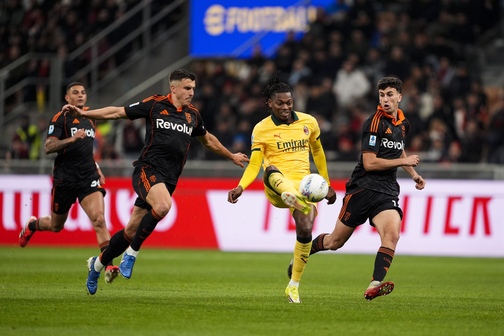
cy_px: 168
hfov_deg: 5.2
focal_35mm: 400
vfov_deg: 3.4
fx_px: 5600
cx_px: 252
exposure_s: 1/1250
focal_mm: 400
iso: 1600
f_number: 2.8
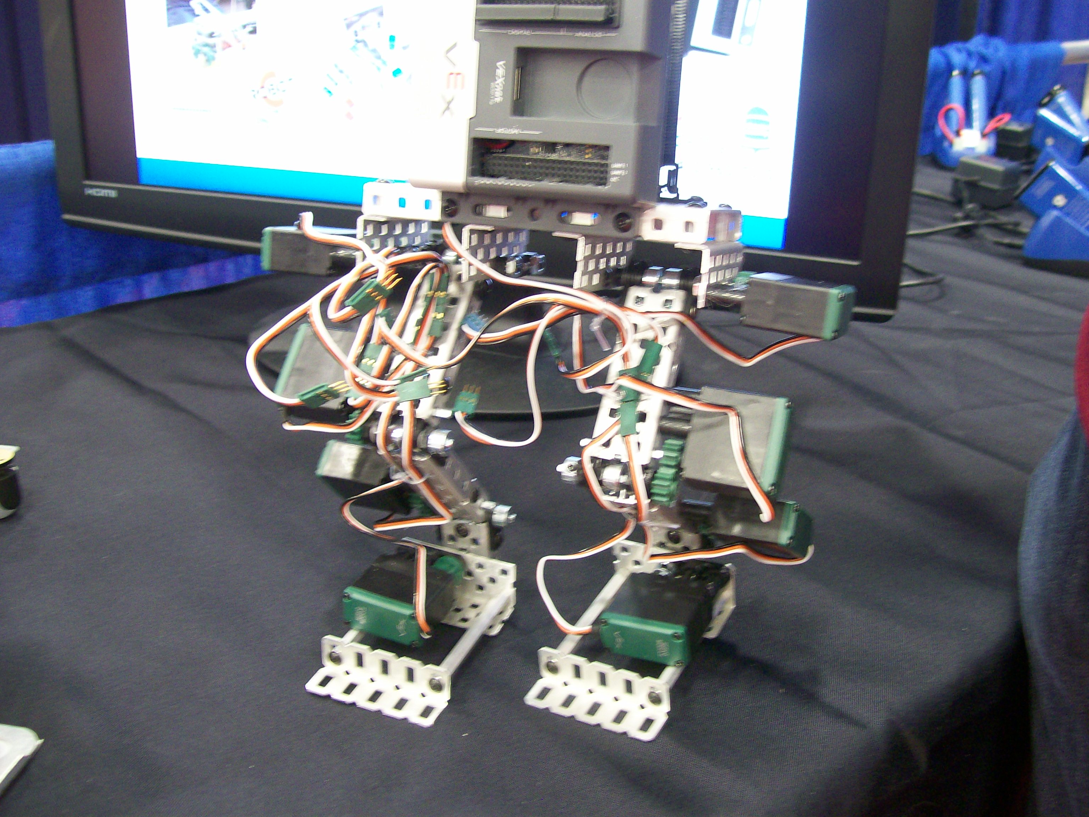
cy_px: 408
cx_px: 544
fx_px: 1133
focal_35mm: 36
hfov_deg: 51.4
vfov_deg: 39.7
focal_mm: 6
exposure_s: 1/9.55
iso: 160
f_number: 2.7
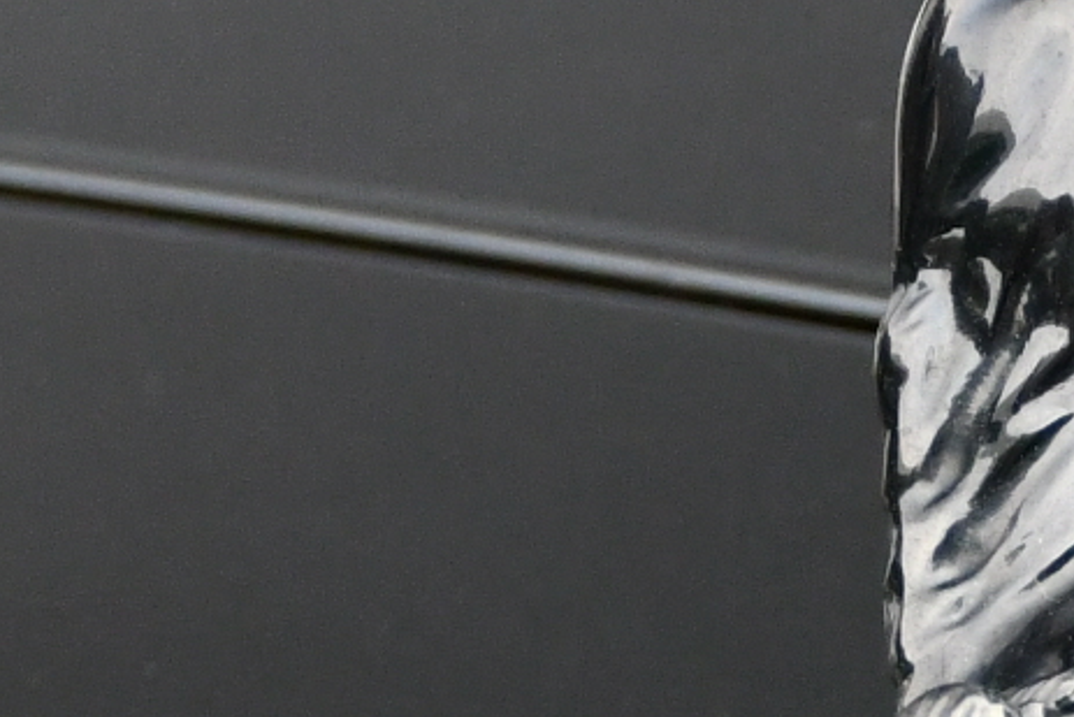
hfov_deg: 4.7
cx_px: 1174
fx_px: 12921
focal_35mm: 433
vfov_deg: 3.1
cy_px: 1624
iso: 800
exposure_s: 1/80
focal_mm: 48
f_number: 4.5
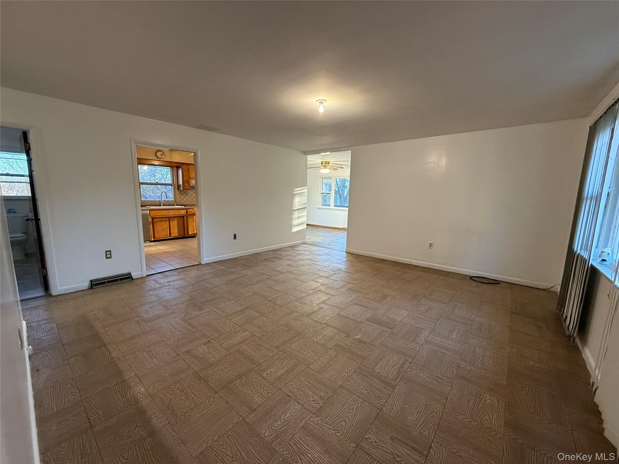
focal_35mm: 14
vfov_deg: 85.7
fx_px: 250
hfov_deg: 102.1
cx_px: 310
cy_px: 232
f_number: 2.2
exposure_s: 1/120
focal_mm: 2.22
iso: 250
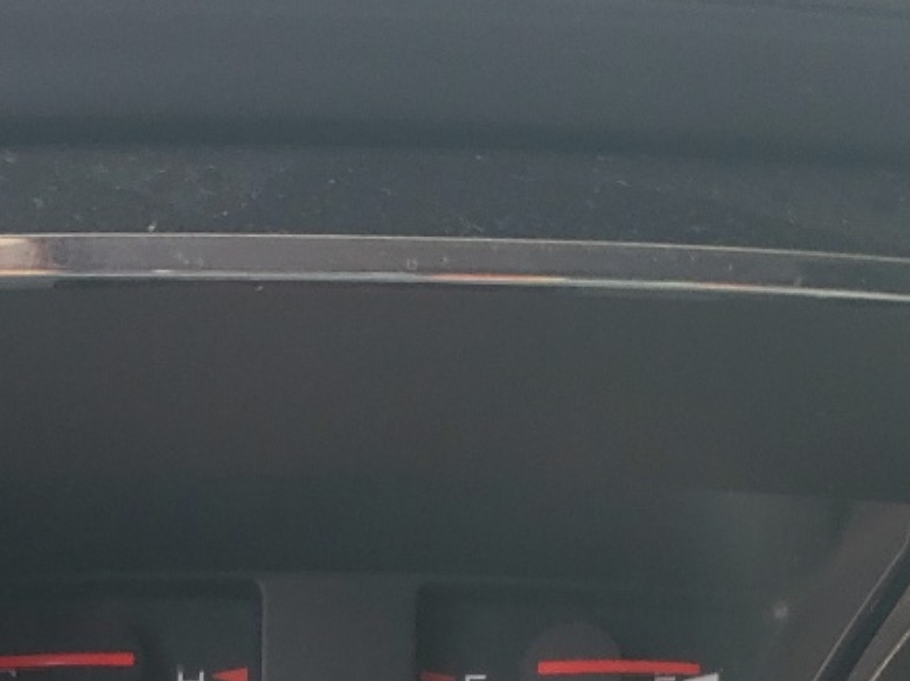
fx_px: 2496
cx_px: 332
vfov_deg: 14.6
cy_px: 980
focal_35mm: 95
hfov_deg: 20.6
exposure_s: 1/147
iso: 50
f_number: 1.5
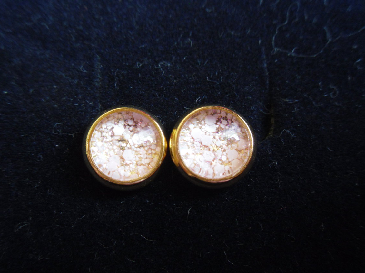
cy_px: 151
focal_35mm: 53
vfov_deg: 27.5
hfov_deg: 36.2
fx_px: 559
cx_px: 170
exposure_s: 1/7
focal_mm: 6.3
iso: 400
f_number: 3.5
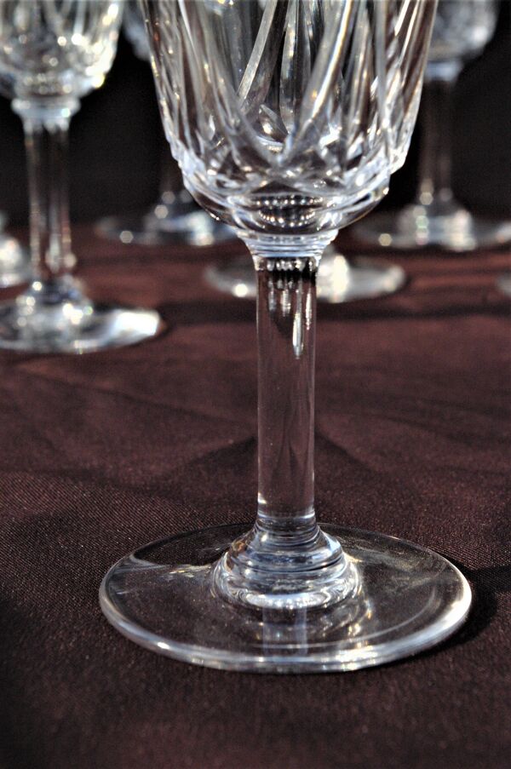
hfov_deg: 34.1
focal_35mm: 39
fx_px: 832
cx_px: 256
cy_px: 384
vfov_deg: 49.6
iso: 1600
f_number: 8
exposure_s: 1/750
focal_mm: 26
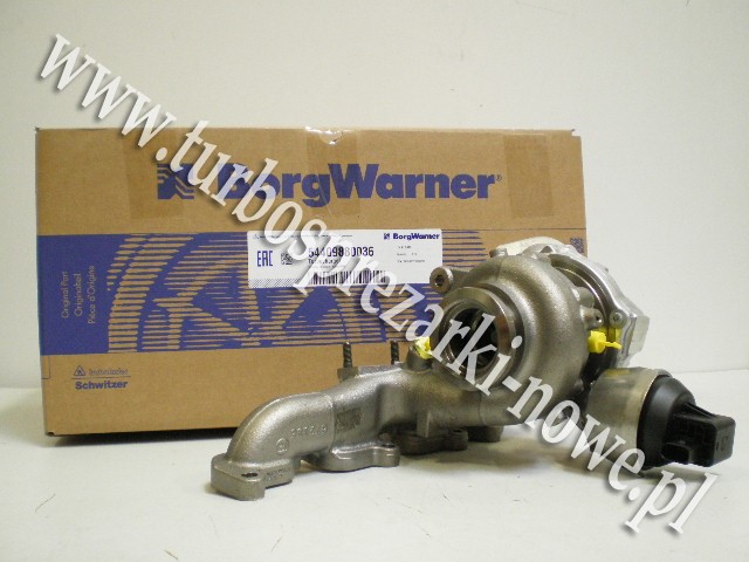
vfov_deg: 37.7
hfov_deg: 49.0
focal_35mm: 38
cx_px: 374
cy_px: 281
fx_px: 822
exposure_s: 1/8
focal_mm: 6.3
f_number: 3.1
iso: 400
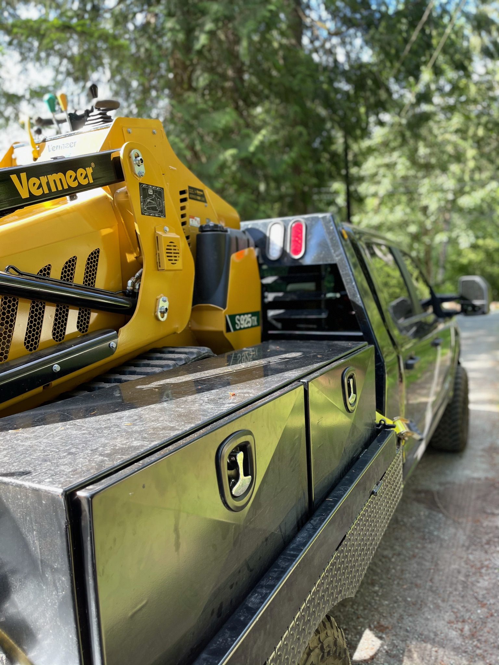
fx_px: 500
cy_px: 332
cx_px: 250
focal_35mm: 26
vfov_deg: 67.3
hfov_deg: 53.0
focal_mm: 5.1
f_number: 1.6
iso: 32
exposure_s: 1/121
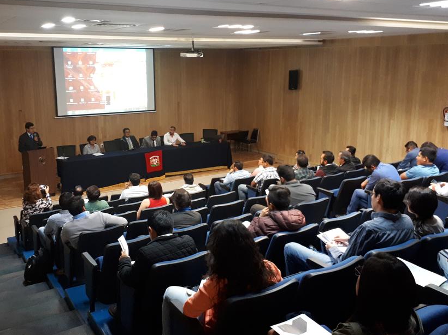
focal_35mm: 28
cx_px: 232
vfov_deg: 49.7
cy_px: 166
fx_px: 362
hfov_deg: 63.5
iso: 400
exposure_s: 1/15
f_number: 1.9
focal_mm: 3.6
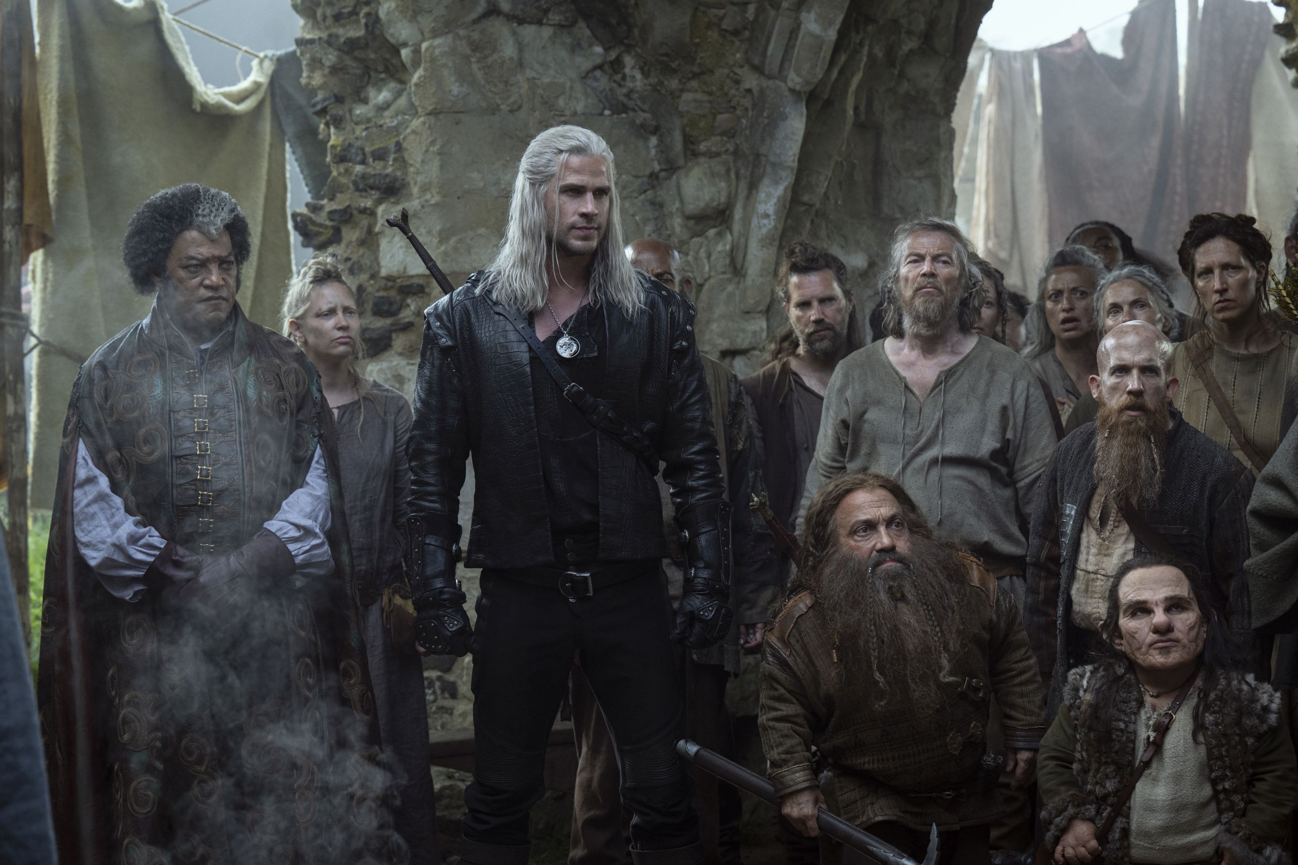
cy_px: 432
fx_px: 2993
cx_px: 649
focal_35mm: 83
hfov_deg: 24.5
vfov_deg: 16.5
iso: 640
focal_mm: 83
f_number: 4.5
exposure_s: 1/640
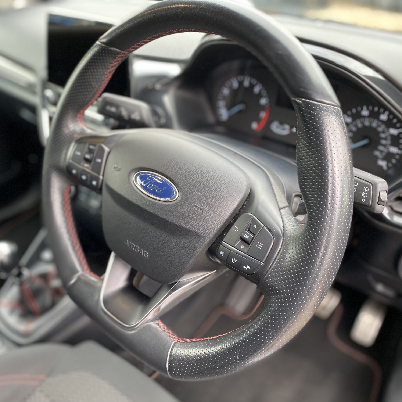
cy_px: 201
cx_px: 180
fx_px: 407
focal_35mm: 31
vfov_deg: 52.5
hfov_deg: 52.4
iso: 160
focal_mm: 4.25
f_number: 1.8
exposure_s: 1/60
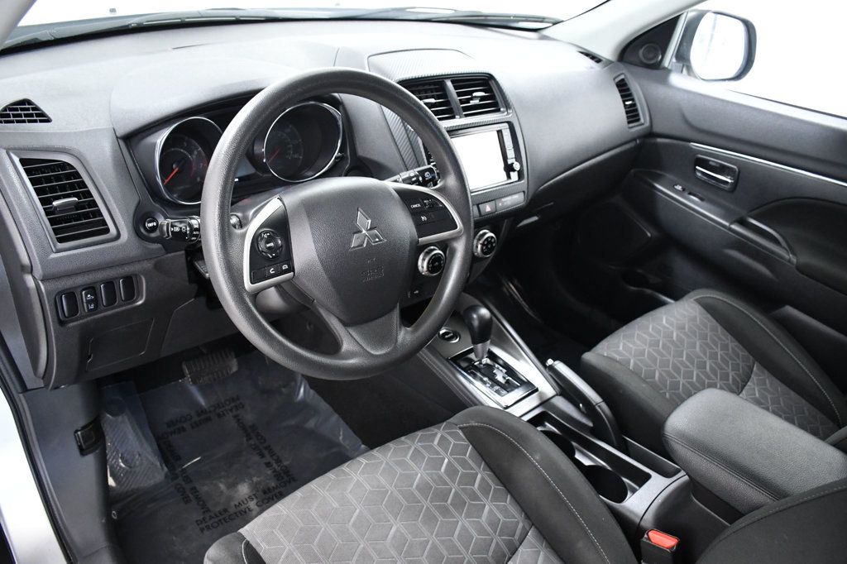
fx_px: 635
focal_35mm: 27
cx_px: 424
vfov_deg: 47.9
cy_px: 282
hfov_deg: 67.4
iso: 2500
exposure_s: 1/80
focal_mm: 18
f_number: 4.5
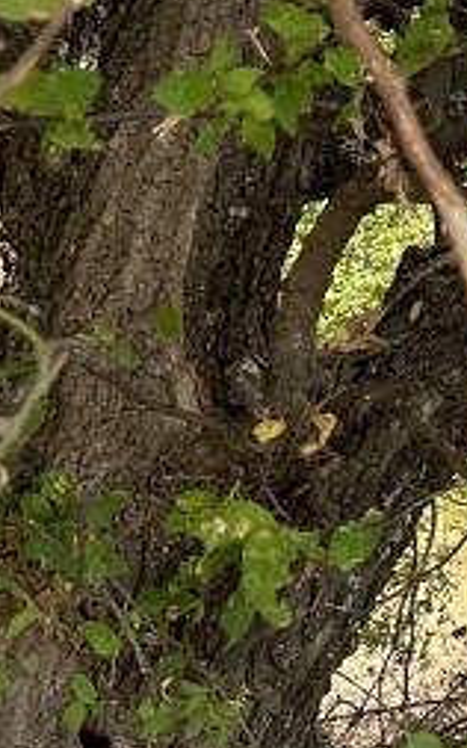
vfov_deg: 20.2
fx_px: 2099
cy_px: 307
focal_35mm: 103
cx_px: 1268
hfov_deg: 10.2
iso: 80
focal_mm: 6.86
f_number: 1.78
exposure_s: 1/1517
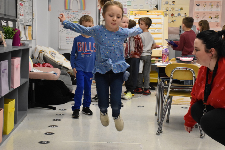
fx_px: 385
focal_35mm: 62
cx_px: 129
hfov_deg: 32.5
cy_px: 74
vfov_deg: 22.1
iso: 4000
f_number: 4.5
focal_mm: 35
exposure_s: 1/500
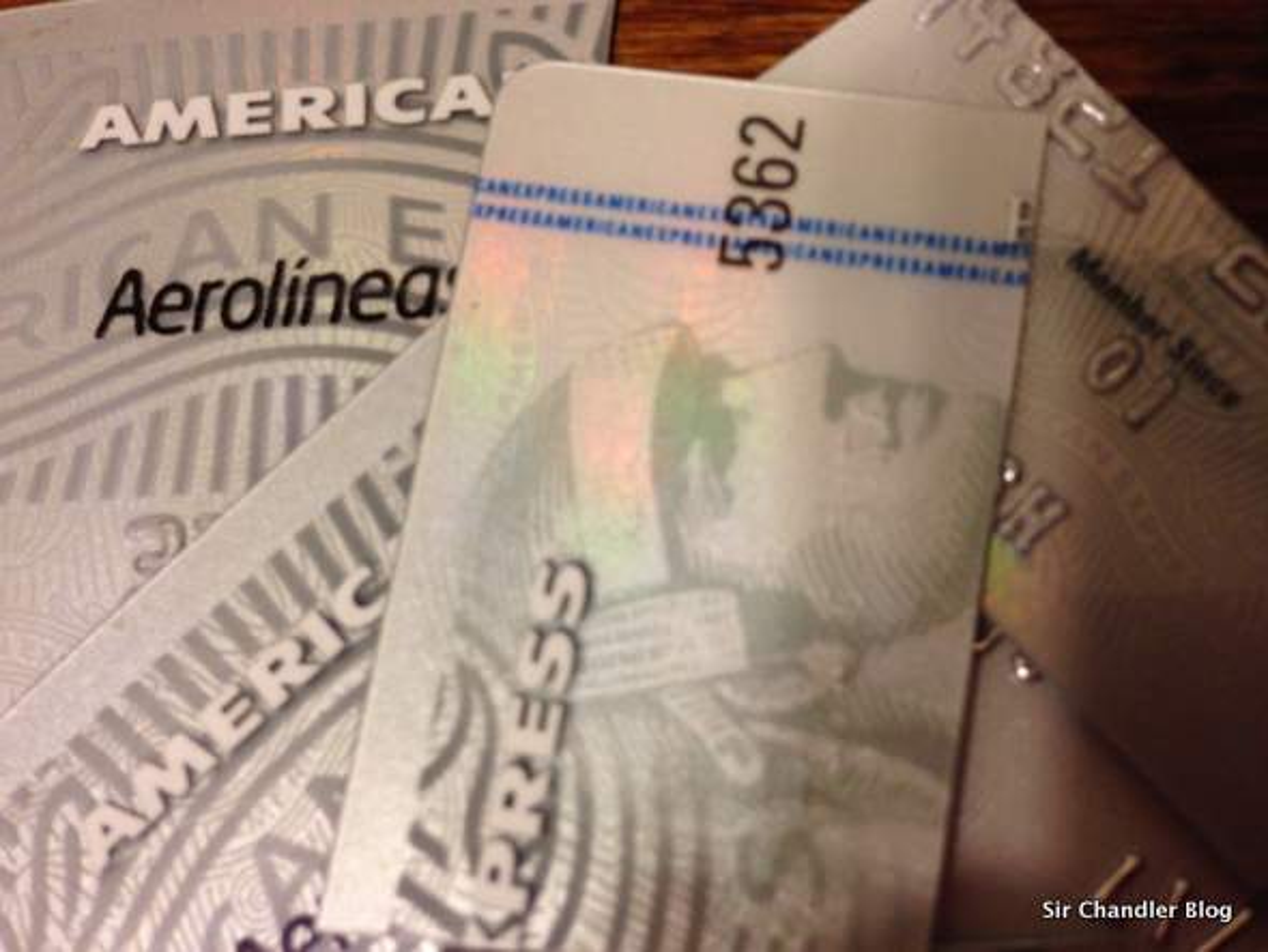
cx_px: 634
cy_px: 476
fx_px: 1209
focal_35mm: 33
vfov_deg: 43.0
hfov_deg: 55.3
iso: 125
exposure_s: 1/20
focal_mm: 4.12
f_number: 2.4
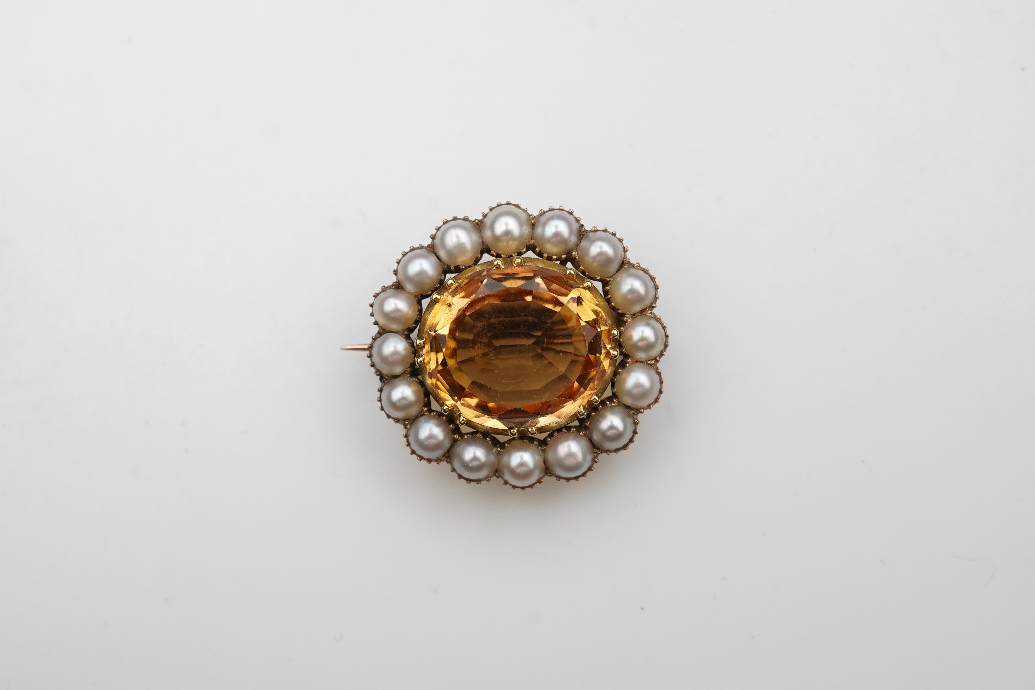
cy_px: 345
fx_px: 1294
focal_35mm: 45
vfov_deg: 29.9
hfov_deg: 43.6
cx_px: 518
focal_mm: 30
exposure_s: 1/125
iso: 400
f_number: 16
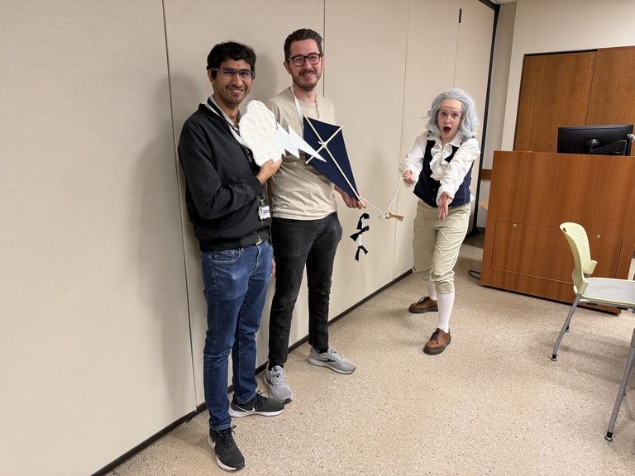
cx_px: 318
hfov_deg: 71.6
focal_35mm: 24
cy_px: 238
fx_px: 440
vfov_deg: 56.8
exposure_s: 1/60
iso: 200
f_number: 1.78
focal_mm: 6.76
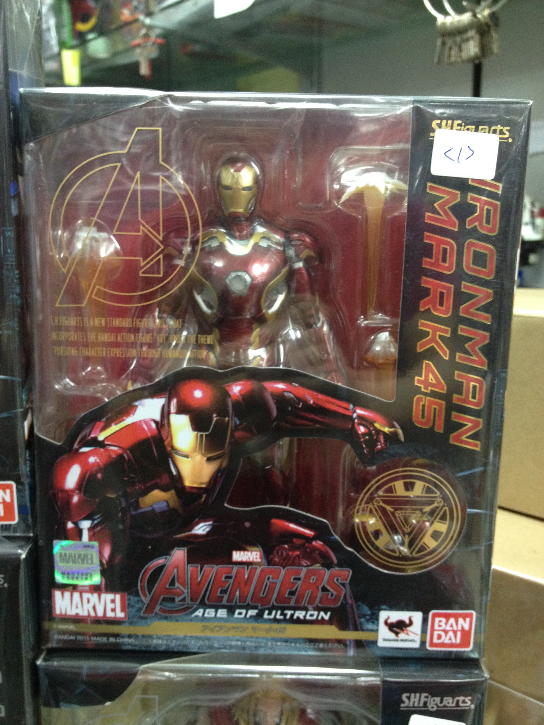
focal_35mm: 35
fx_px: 733
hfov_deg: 40.7
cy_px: 362
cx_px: 272
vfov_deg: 52.6
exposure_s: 1/20
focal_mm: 4.28
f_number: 2.4
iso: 200
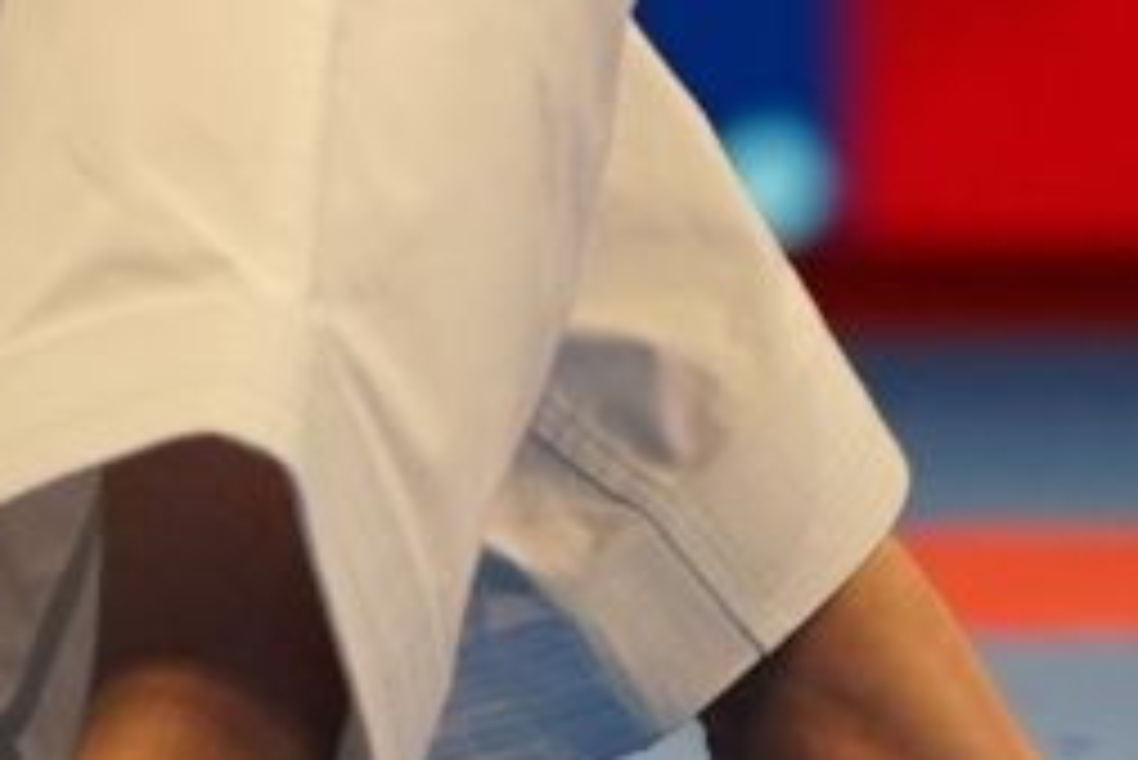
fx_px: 44943
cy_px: -1408
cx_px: -918
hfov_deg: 1.4
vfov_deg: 1.0
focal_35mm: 1421
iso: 500
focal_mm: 200
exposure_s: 1/250
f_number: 2.8
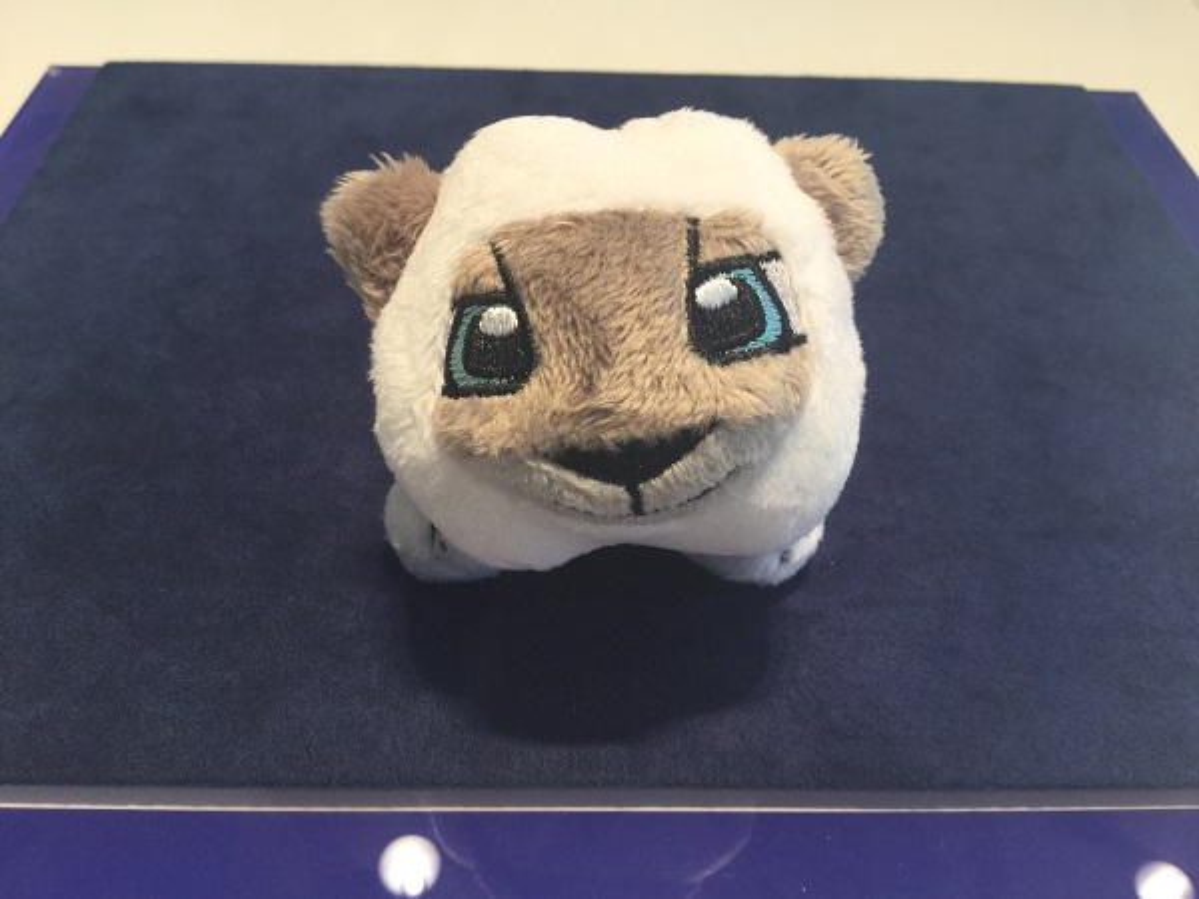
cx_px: 600
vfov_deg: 45.4
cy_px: 450
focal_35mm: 31
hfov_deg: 58.4
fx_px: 1074
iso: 40
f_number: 2.4
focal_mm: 3.3
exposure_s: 1/120
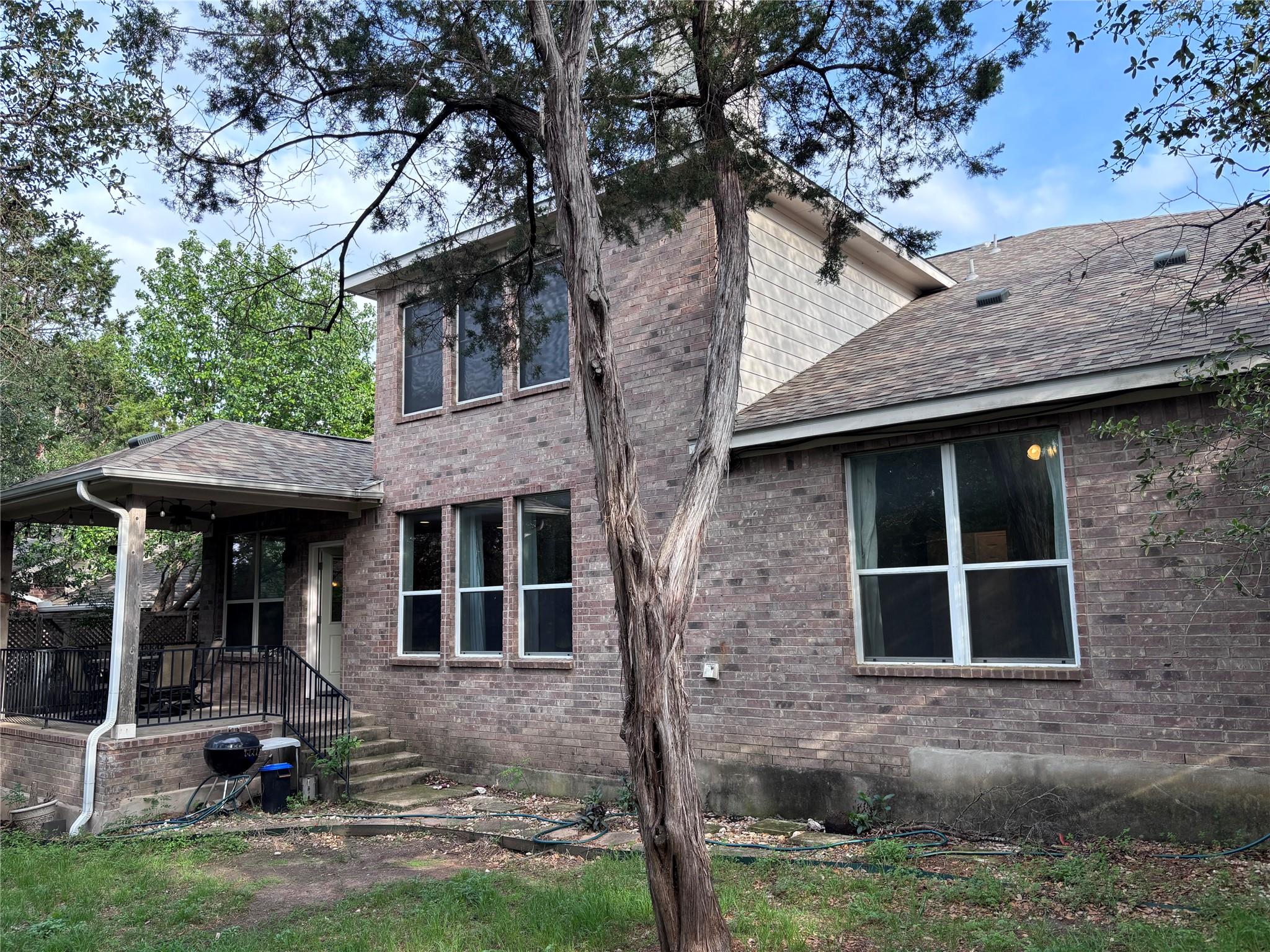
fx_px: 954
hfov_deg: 67.3
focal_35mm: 26
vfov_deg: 53.1
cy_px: 476
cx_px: 635
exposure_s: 1/413
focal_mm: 5.96
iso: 50
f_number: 1.6
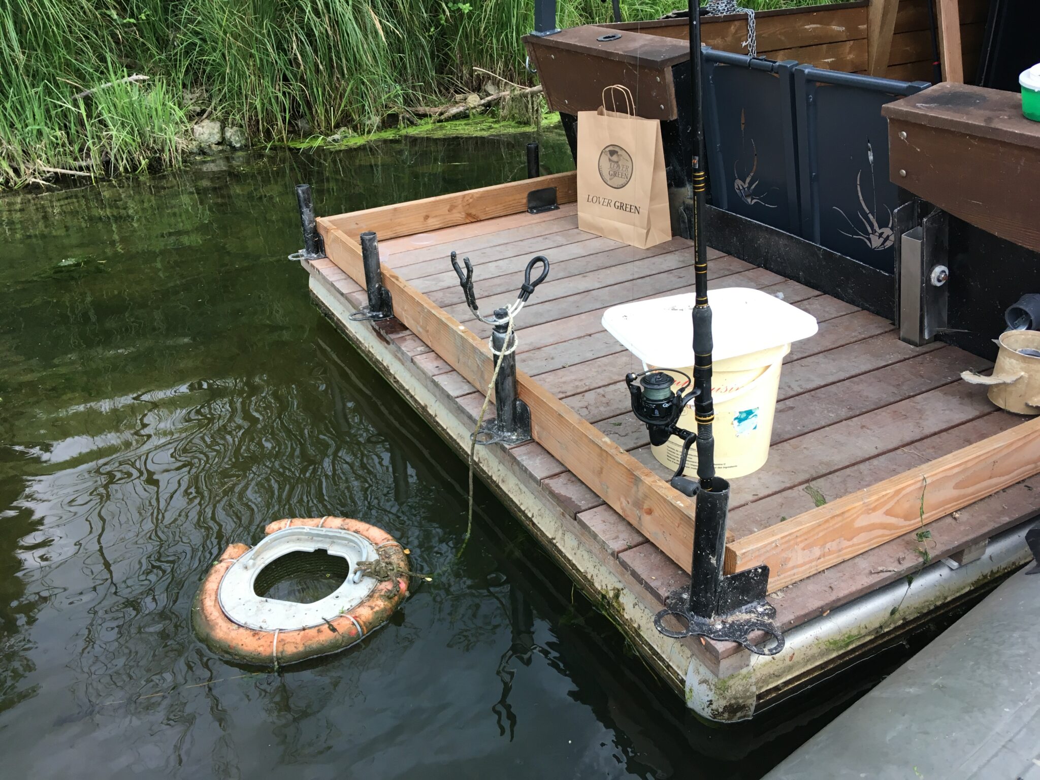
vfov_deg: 48.2
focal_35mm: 29
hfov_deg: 61.7
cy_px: 390
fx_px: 871
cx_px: 520
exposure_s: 1/33
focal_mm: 4.15
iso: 25
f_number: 2.2
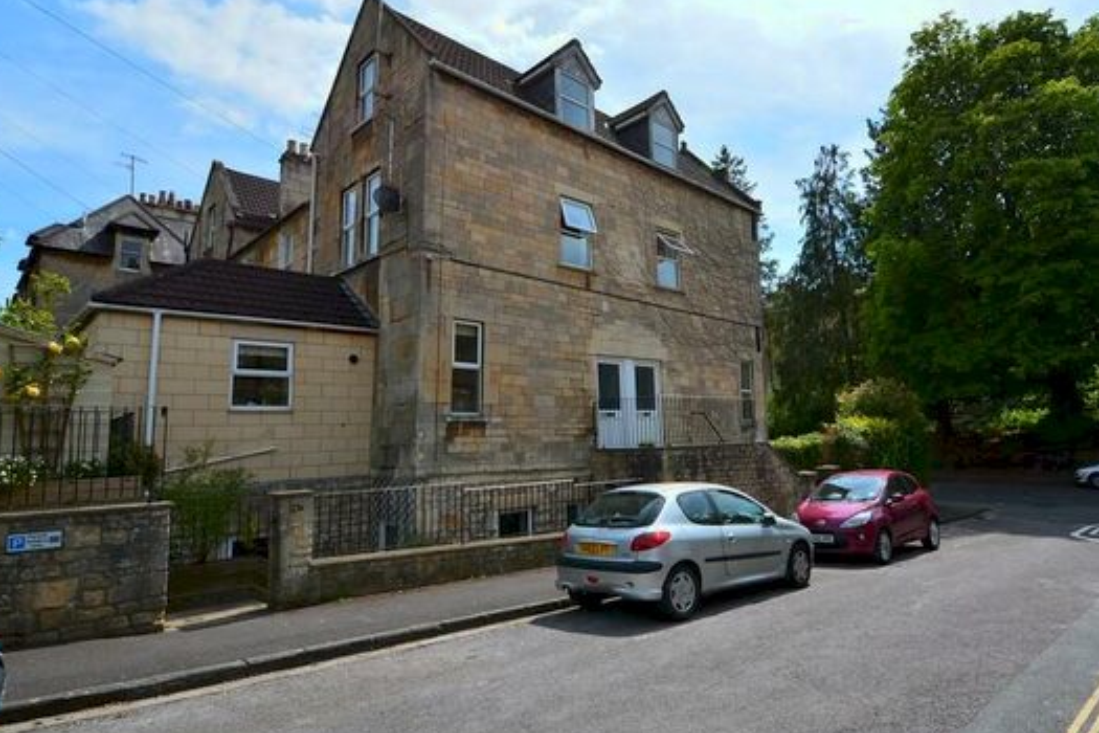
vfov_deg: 61.9
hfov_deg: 83.4
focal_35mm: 20
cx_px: 634
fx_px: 611
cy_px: 347
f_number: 10
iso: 200
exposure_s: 1/320
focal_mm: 10
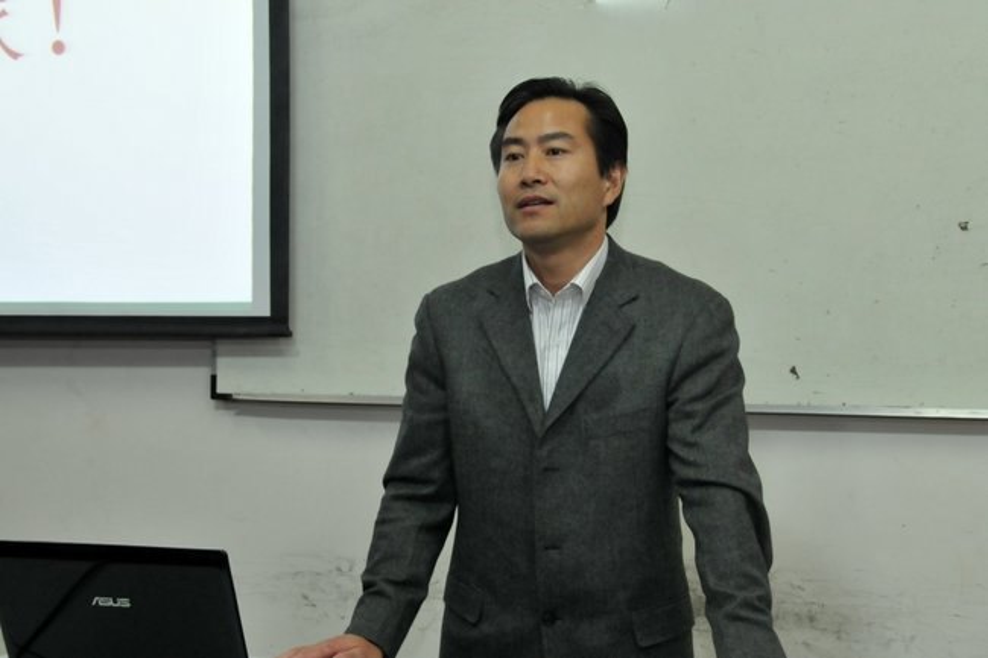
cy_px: 329
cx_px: 494
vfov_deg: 25.7
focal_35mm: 52
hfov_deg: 37.9
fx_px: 1440
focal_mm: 35
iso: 1000
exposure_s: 1/60
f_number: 6.3
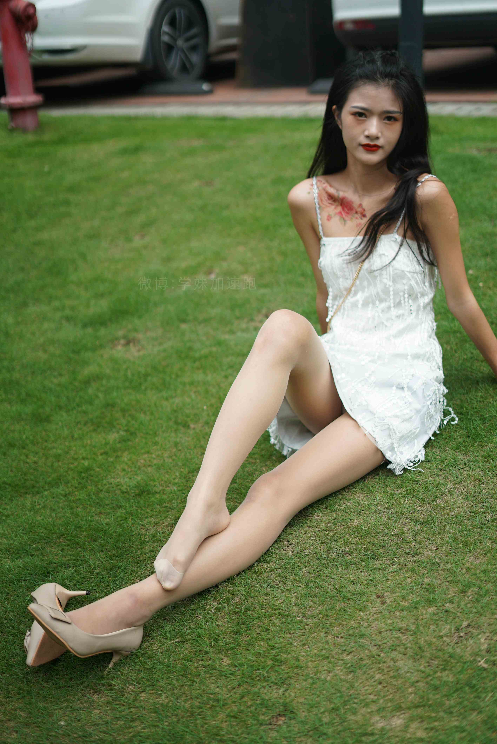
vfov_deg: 39.6
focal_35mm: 50
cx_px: 248
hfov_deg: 27.0
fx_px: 1034
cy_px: 372
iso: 200
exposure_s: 1/4000
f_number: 1.8
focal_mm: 50
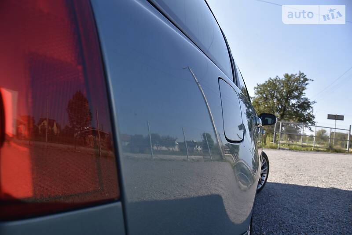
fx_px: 235
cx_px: 176
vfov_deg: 53.1
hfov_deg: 73.8
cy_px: 118
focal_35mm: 24
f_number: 8
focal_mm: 24
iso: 220
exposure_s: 1/250
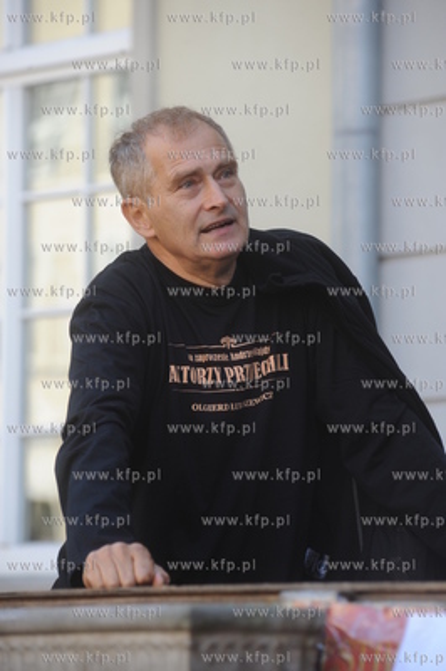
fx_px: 3164
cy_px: 336
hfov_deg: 8.1
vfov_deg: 12.1
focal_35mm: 170
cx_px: 223
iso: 400
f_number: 5.6
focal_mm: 170
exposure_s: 1/250
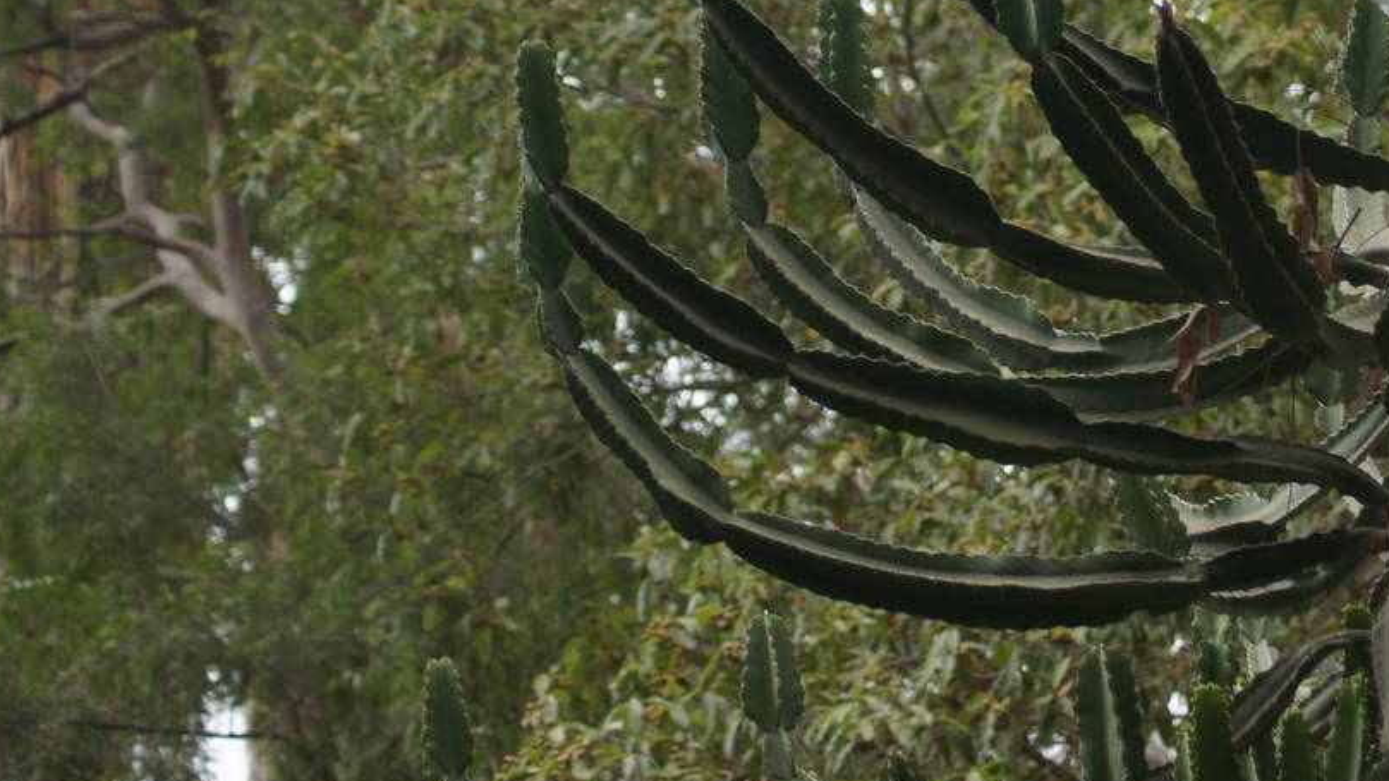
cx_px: 1327
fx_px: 6299
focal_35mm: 171
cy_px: -8
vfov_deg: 7.1
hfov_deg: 12.5
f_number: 4.5
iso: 200
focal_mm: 55
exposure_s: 1/250
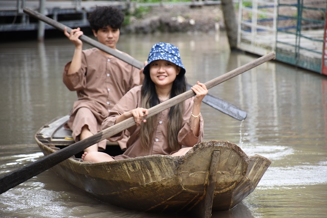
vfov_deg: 6.5
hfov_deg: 9.8
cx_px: 164
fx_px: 1908
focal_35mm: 210
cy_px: 109
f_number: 5.6
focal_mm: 140
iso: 560
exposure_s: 1/250
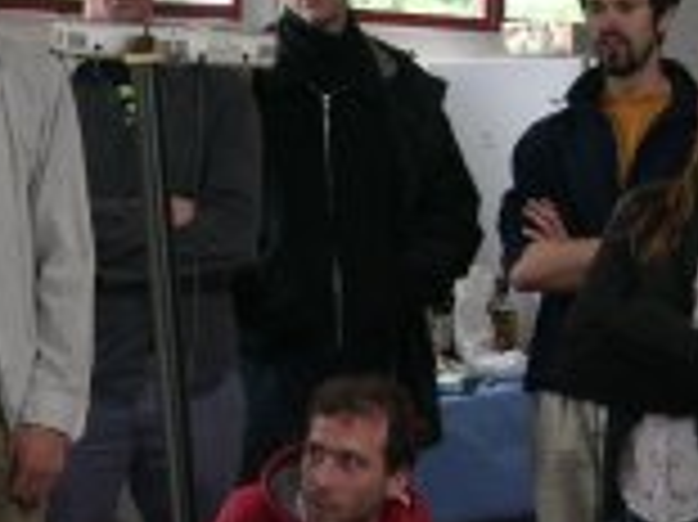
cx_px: 144
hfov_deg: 16.6
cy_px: 418
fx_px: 2378
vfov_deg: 12.5
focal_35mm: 118
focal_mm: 8
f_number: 2.8
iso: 100
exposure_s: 1/21.6
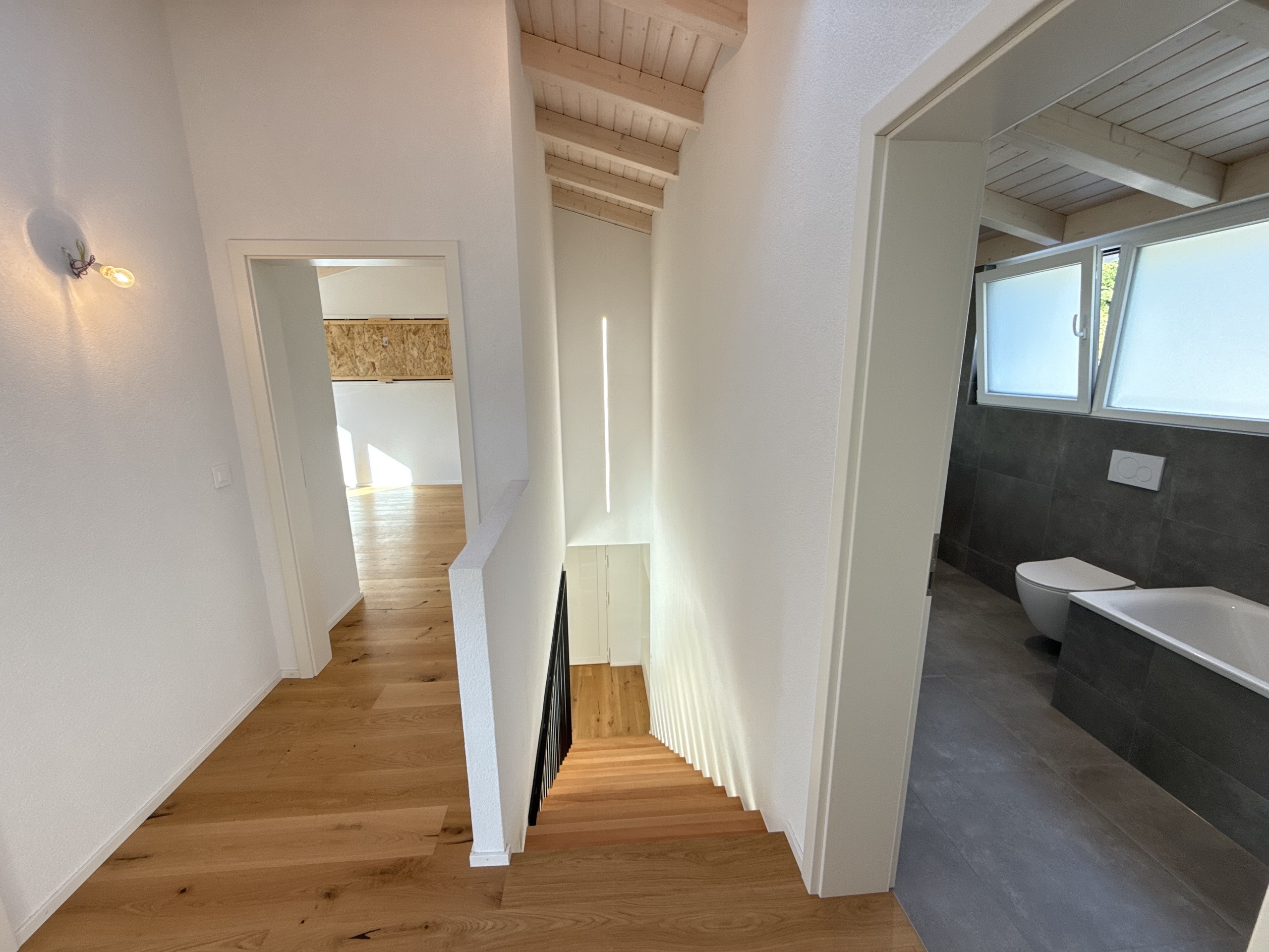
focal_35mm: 14
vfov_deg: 85.7
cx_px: 634
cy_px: 476
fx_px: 513
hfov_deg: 102.1
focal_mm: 2.22
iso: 64
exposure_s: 1/100
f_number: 2.2
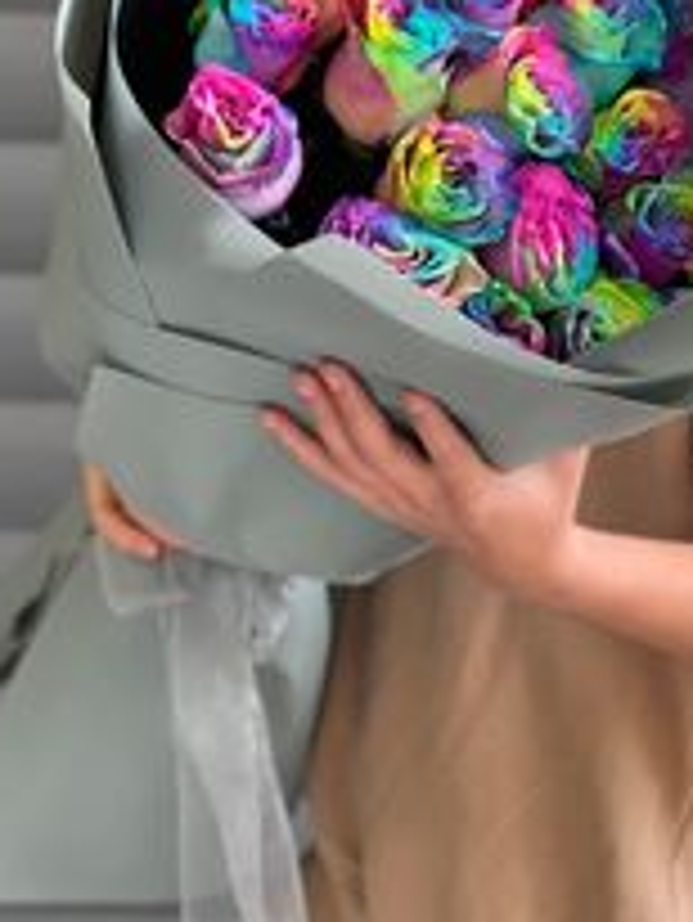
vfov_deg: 14.7
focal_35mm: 133
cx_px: 504
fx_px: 3546
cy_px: 126
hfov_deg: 11.1
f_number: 2.2
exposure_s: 1/108
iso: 250
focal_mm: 7.5
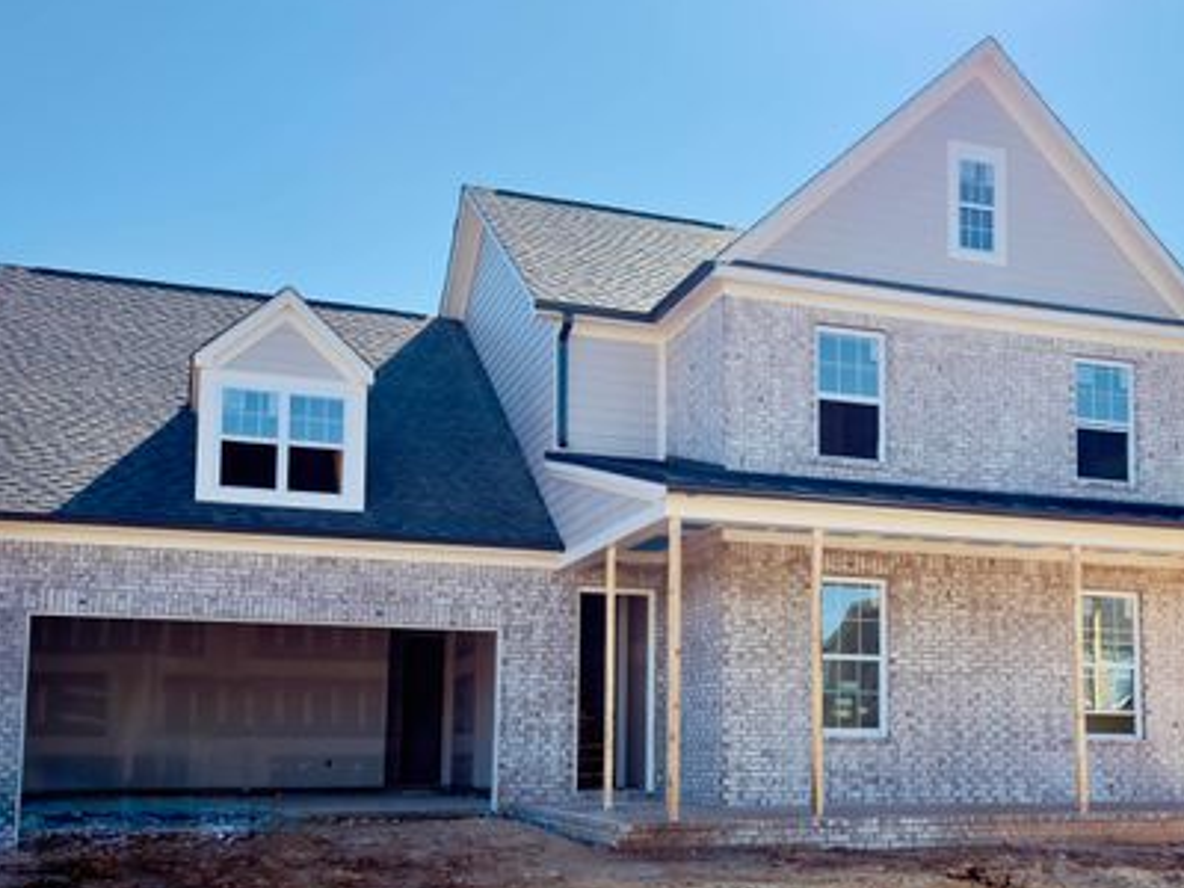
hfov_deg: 60.0
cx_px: 574
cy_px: 490
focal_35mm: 30
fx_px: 1026
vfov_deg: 46.7
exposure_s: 1/4098
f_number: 1.78
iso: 64
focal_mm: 6.76
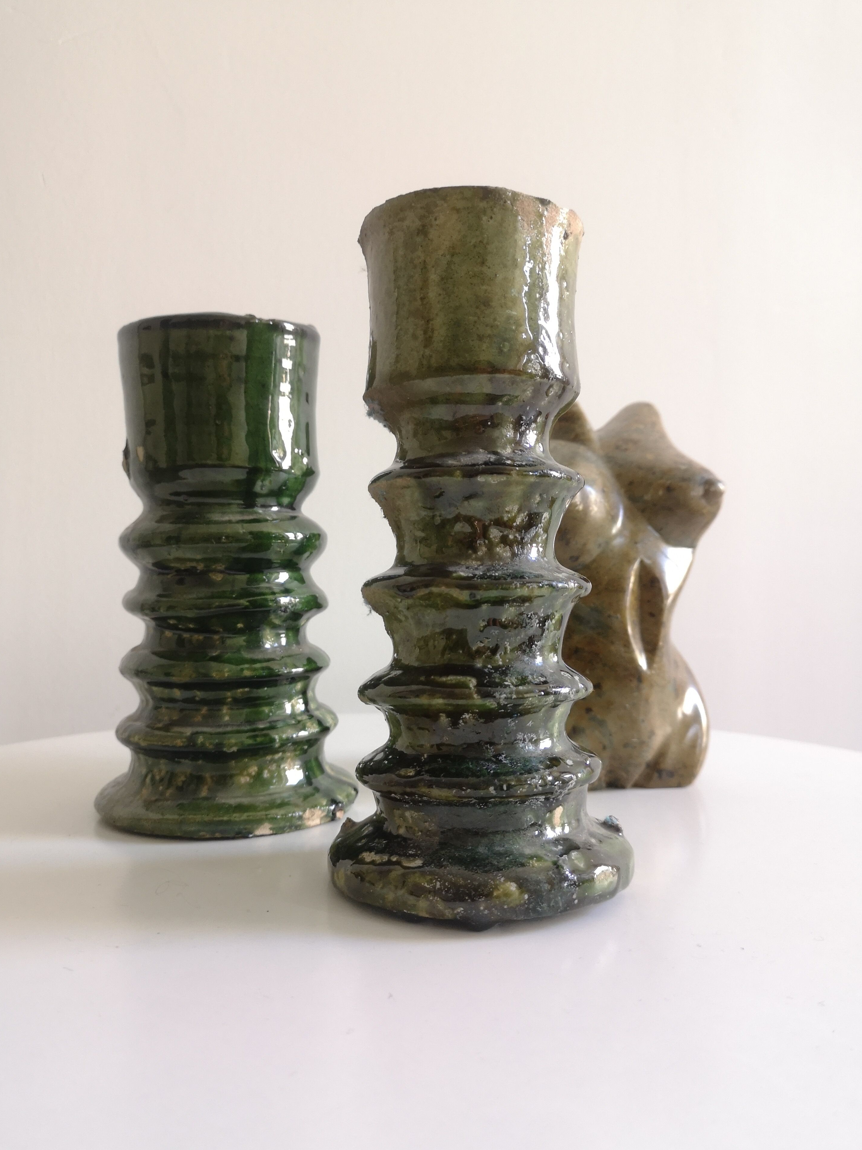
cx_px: 424
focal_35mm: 28
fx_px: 930
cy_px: 579
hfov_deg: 49.7
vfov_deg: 63.4
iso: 160
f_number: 1.8
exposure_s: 1/60
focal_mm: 3.95
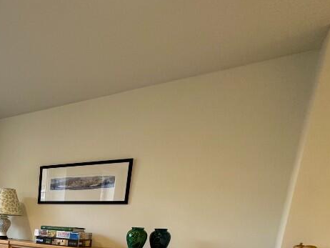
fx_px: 296
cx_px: -16
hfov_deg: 46.3
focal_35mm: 31
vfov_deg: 38.0
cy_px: 272
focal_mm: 2.22
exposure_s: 1/100
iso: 160
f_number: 2.2
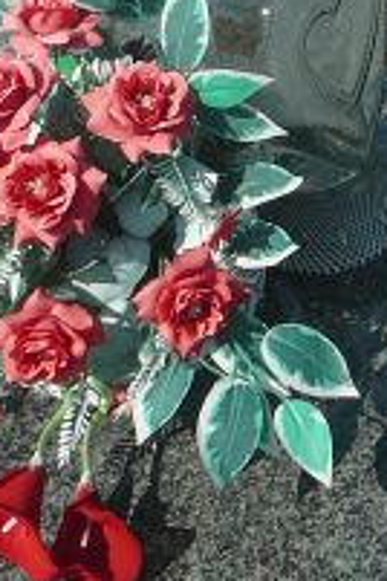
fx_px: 1870
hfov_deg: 11.1
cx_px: 656
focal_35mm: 116
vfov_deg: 16.6
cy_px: -199
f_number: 5
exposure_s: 1/500
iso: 80
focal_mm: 5.2
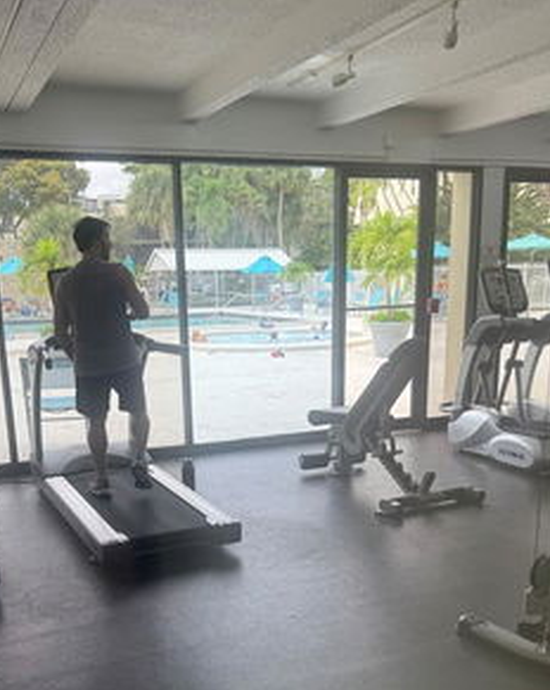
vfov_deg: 48.2
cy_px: 466
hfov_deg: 40.0
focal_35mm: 37
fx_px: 754
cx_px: 239
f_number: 1.78
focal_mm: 6.76
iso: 80
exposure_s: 1/265
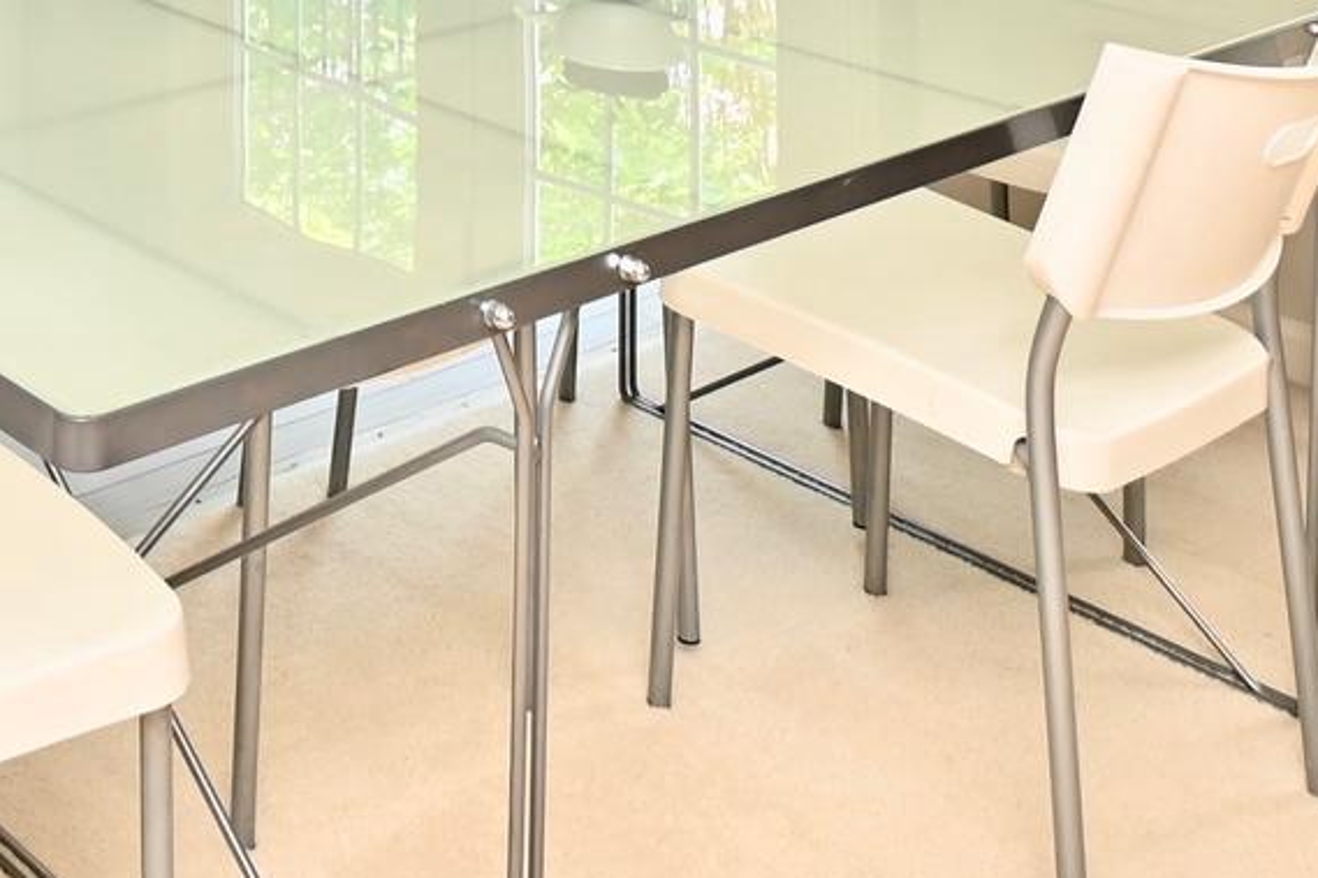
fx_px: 1976
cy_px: -643
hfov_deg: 32.6
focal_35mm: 54
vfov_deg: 19.6
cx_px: -114
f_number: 7.1
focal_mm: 10
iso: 200
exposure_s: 1/10
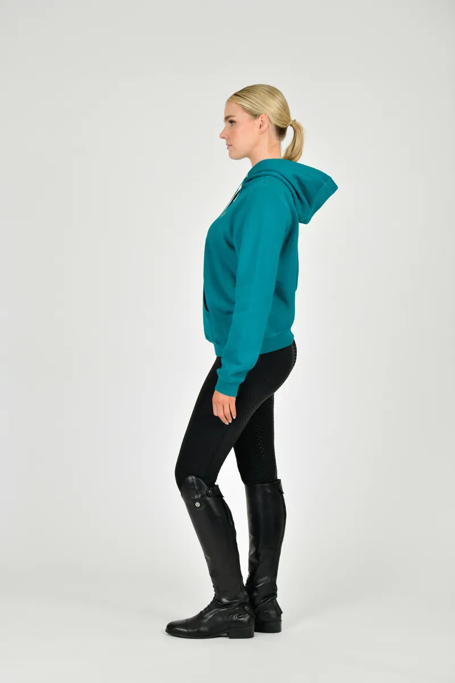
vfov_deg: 28.8
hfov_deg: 19.5
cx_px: 228
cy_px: 342
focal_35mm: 70
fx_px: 1327
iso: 100
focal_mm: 70
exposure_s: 1/160
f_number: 5
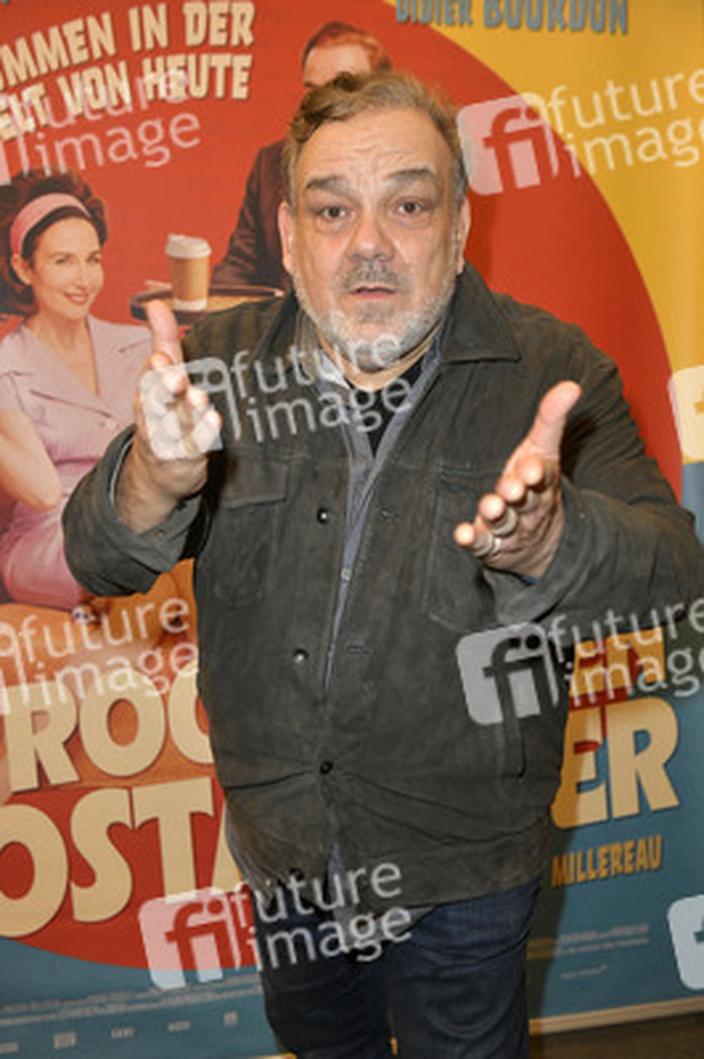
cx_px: 352
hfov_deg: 31.8
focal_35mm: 42
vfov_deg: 46.4
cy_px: 530
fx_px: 1234
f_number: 5
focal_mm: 42
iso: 2000
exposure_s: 1/125
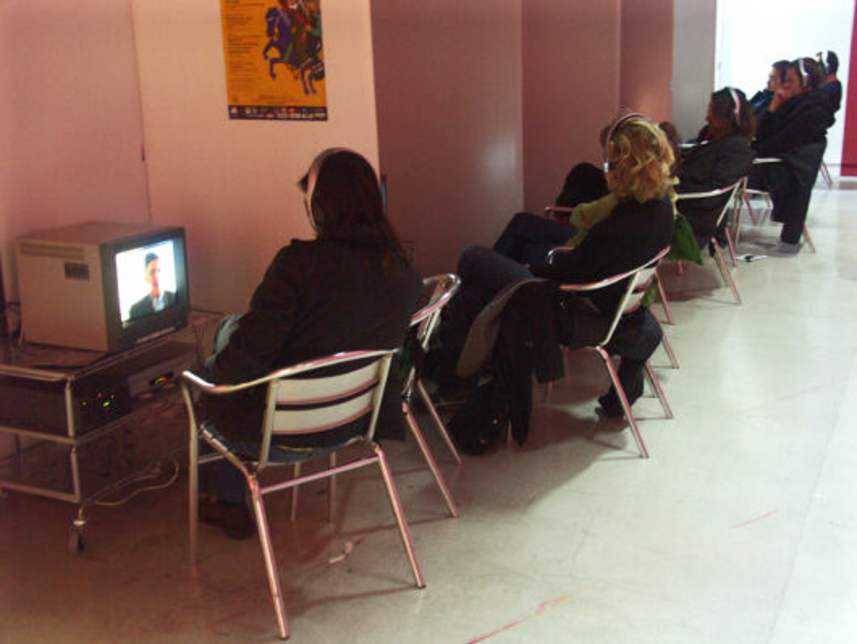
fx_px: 1040
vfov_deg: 34.4
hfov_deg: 44.8
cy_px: 322
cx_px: 428
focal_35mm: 42
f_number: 2.8
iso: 400
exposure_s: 1/4
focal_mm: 10.71
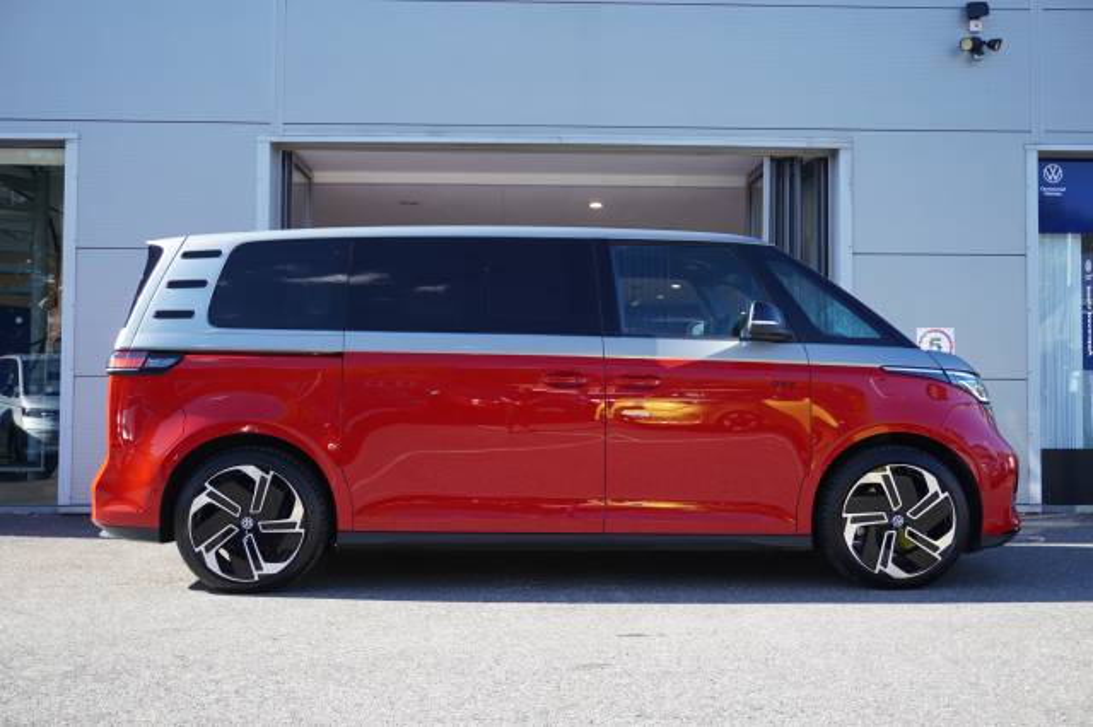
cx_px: 546
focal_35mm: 40
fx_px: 1229
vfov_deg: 33.0
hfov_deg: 47.9
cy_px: 364
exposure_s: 1/160
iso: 320
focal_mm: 27
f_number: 4.5
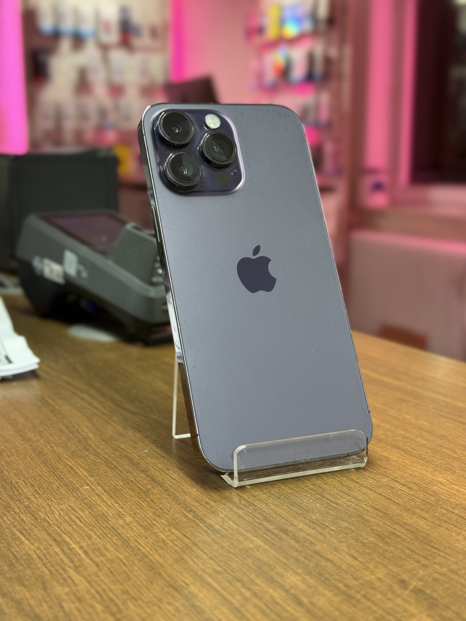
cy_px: 310
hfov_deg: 30.3
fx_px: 862
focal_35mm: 48
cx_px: 233
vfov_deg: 39.7
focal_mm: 6.76
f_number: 1.78
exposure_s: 1/50
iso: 200
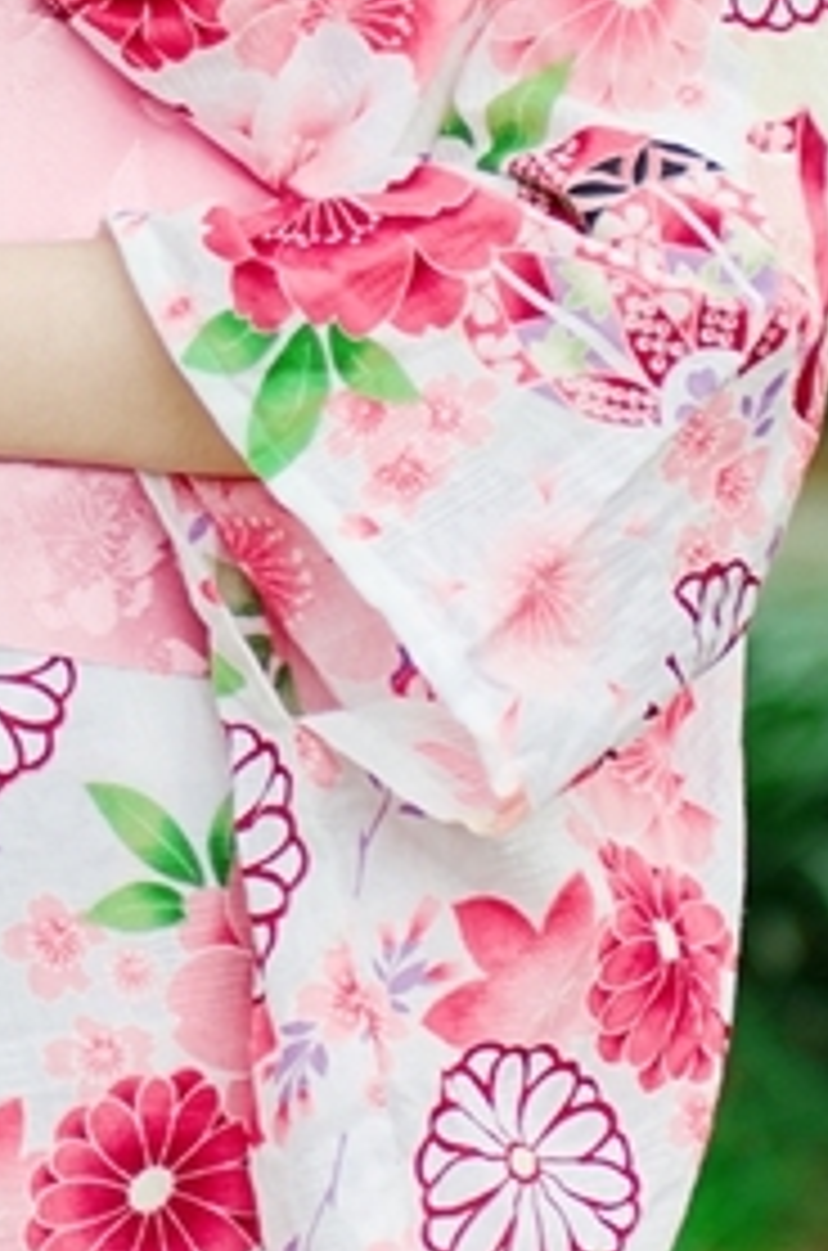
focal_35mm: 388
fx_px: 13452
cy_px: -423
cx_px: -333
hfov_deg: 3.5
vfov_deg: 5.3
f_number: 3.5
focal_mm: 80
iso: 200
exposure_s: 1/250
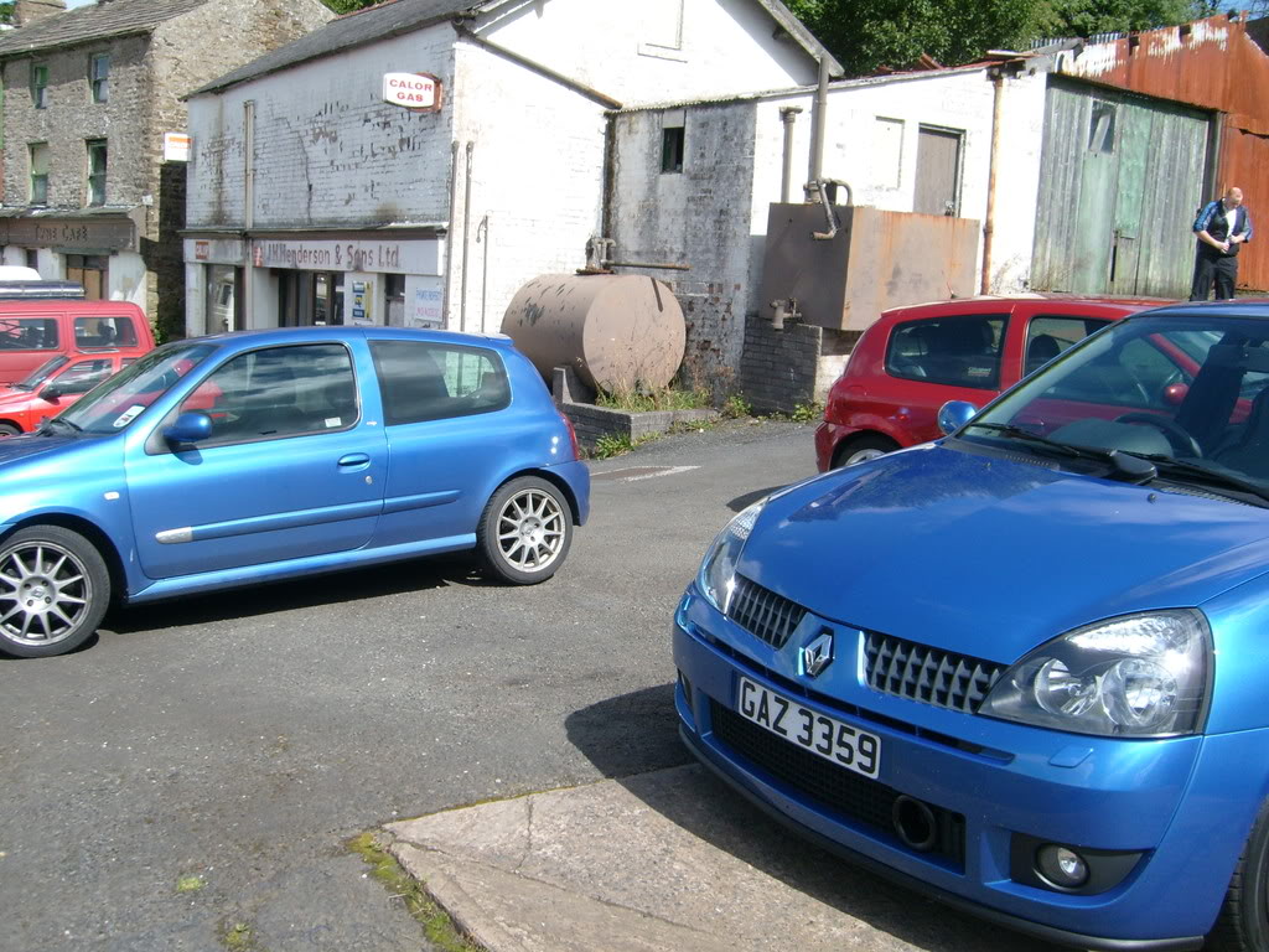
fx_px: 1283
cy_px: 476
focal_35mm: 35
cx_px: 634
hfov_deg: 52.6
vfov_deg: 40.7
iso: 80
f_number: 7.1
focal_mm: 5.8
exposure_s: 1/180
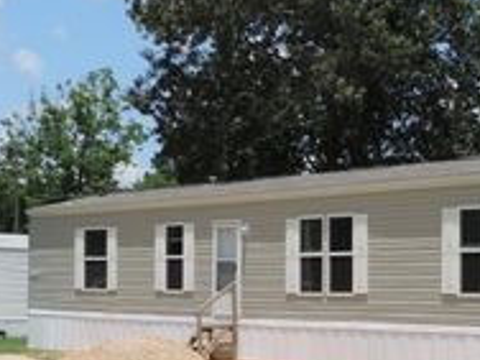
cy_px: 287
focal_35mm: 88
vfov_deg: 16.7
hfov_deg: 21.6
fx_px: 1220
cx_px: 454
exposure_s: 1/1000
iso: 80
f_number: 3.2
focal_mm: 5.8
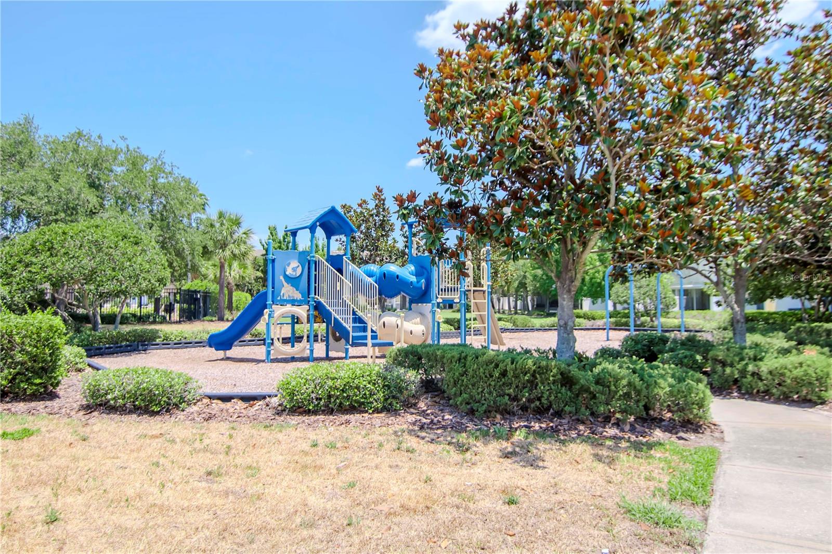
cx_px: 416
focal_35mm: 24
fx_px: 555
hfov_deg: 73.8
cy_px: 277
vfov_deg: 53.1
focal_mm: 16
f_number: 4
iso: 400
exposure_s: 1/3200
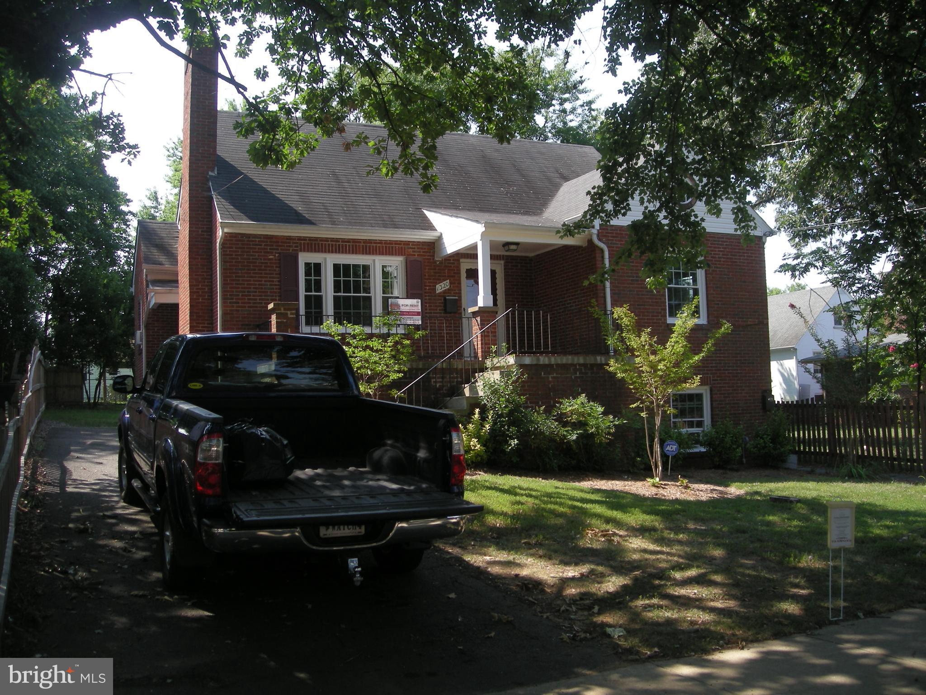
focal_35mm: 35
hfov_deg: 52.6
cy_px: 348
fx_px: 936
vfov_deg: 40.7
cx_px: 463
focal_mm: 5.7
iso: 50
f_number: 2.8
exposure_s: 1/270
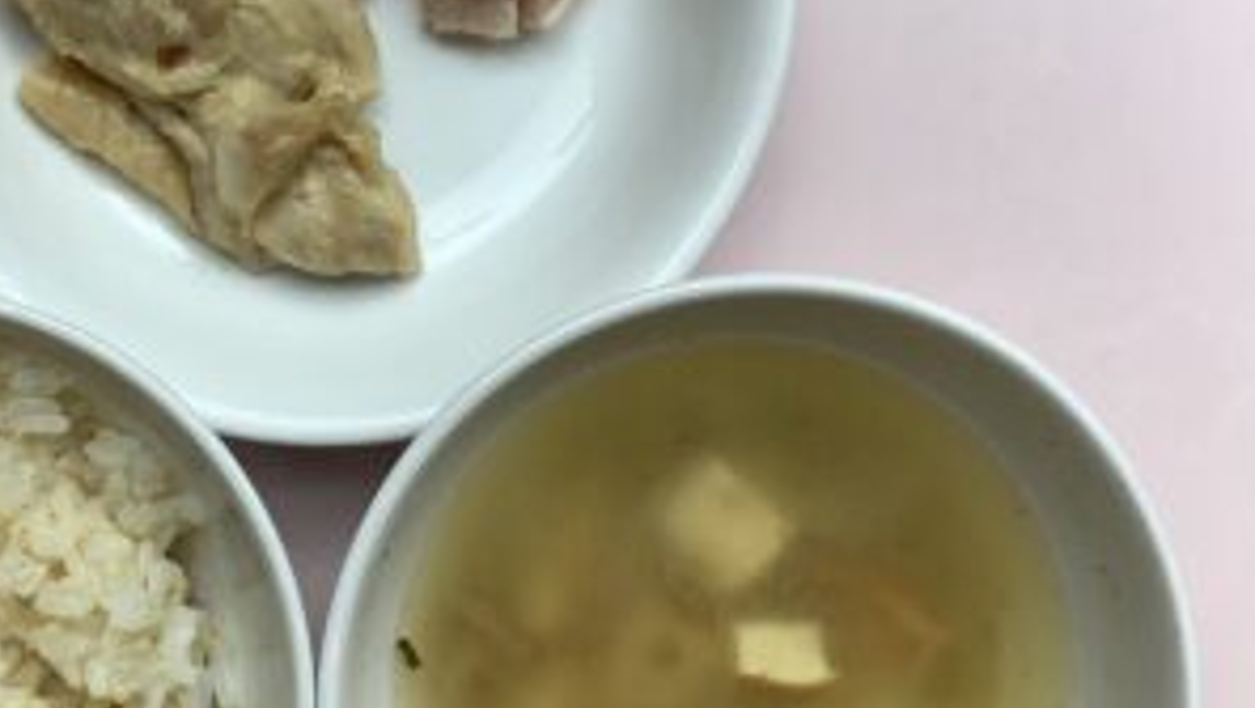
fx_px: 1898
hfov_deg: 35.9
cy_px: 286
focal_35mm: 57
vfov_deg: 21.1
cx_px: 335
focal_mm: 3.3
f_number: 2.4
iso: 64
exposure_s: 1/120
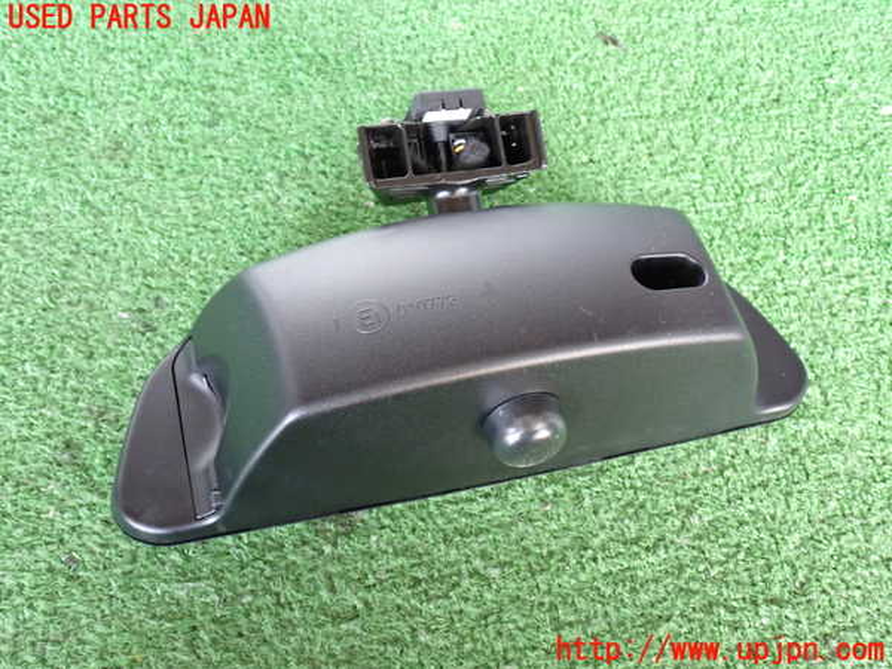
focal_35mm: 38
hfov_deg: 49.0
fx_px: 979
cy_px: 334
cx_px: 446
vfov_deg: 37.7
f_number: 2.7
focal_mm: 6.83
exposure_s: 1/40
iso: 640
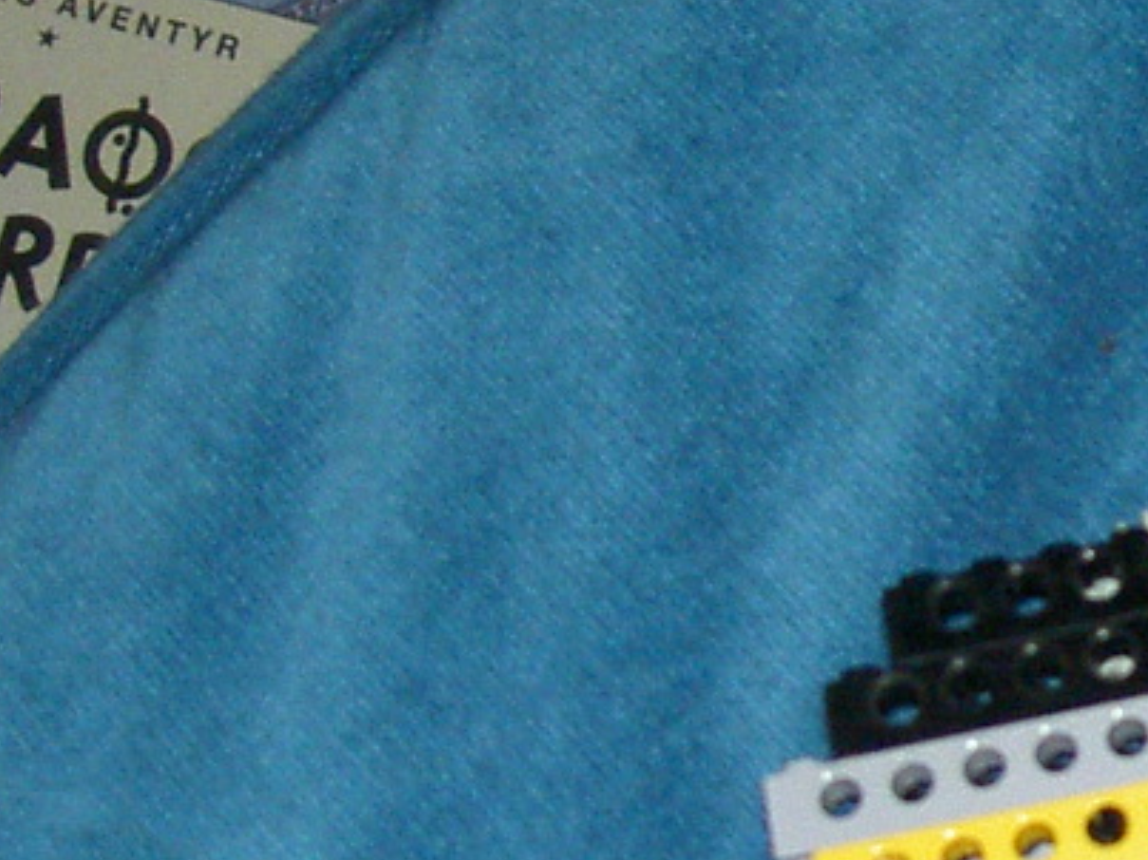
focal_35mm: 155
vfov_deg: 9.5
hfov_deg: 12.3
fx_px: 5139
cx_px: 1604
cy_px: 701
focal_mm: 8
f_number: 2.8
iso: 100
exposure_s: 1/59.5
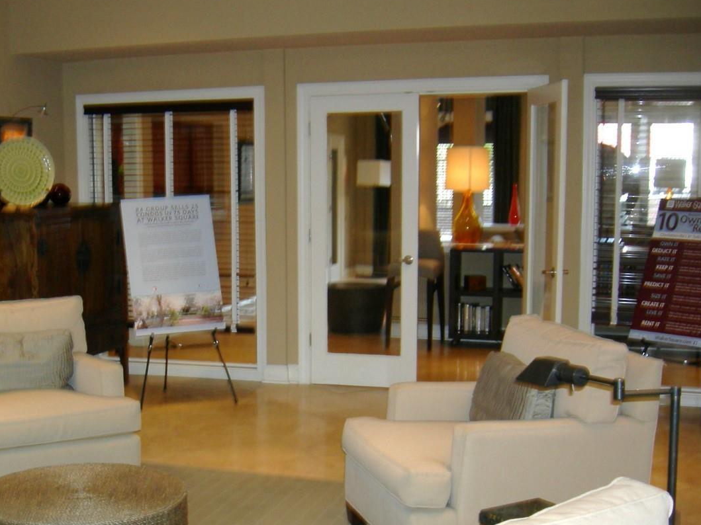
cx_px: 220
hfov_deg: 37.0
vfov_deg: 28.4
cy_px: 352
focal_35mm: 51
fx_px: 1033
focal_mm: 7.5
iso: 64
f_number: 2.7
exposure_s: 1/60.1
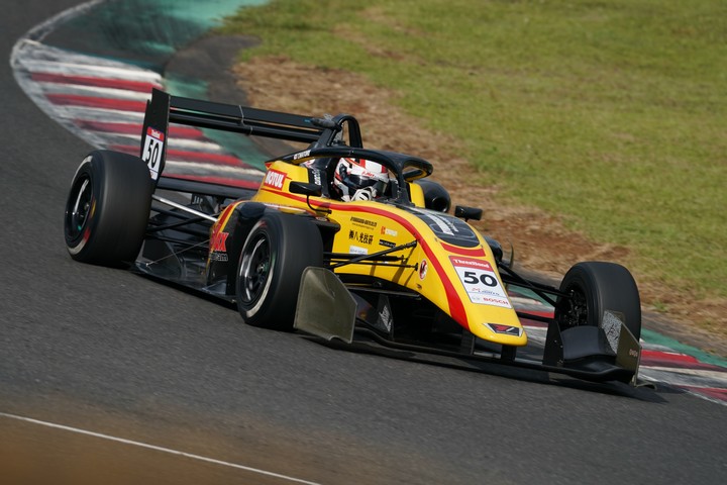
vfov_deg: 2.3
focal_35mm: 600
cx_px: 364
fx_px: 12116
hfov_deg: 3.4
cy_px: 242
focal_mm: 600
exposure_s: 1/800
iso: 250
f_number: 9
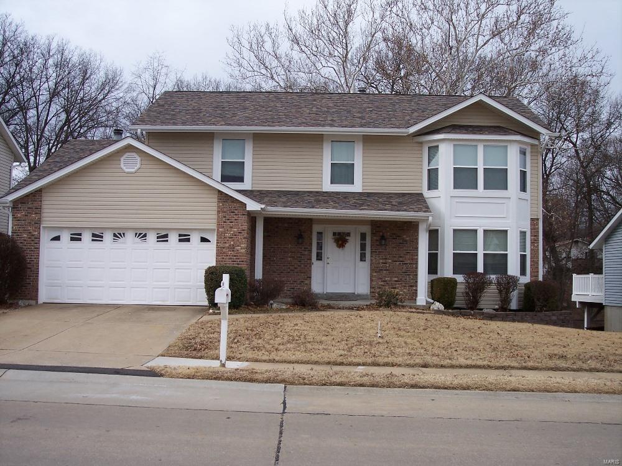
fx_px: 701
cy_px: 233
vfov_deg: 36.8
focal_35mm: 39
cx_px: 311
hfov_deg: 47.9
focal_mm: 8
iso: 100
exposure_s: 1/500
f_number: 4
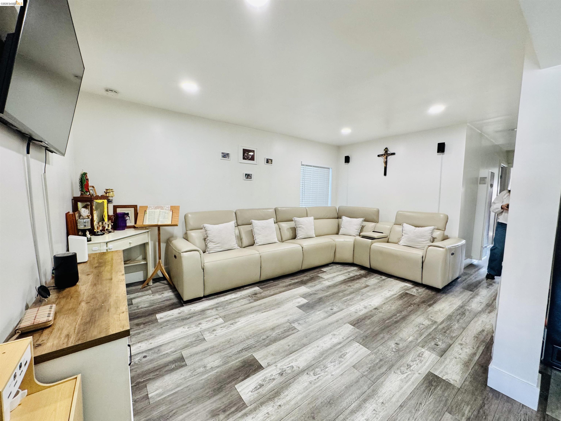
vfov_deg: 85.7
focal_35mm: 14
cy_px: 210
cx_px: 280
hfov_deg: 102.1
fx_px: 227
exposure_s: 1/60
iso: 160
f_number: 2.2
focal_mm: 2.22
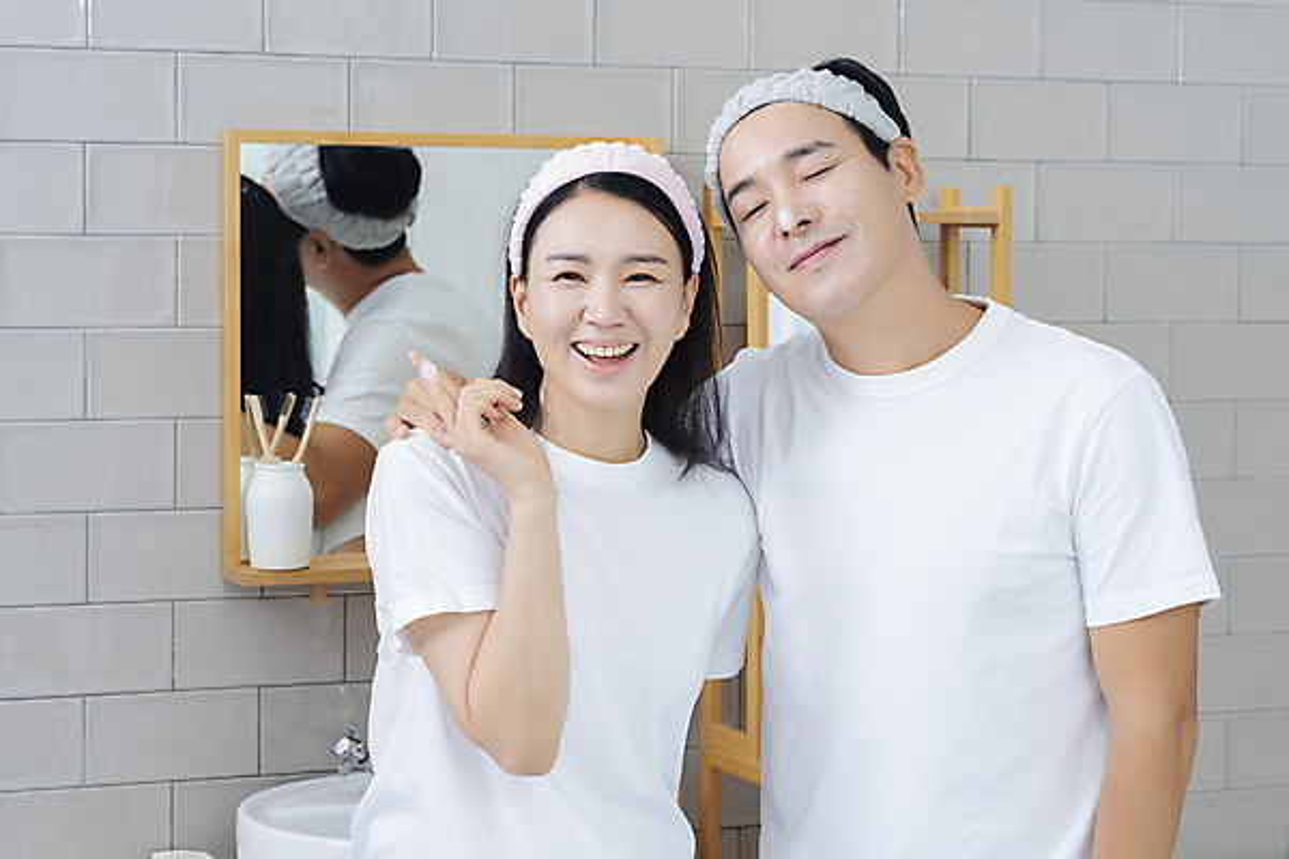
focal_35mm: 85
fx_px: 3043
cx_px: 644
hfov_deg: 23.9
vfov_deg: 16.1
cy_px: 430
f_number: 5.6
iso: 100
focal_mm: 85
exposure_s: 1/125
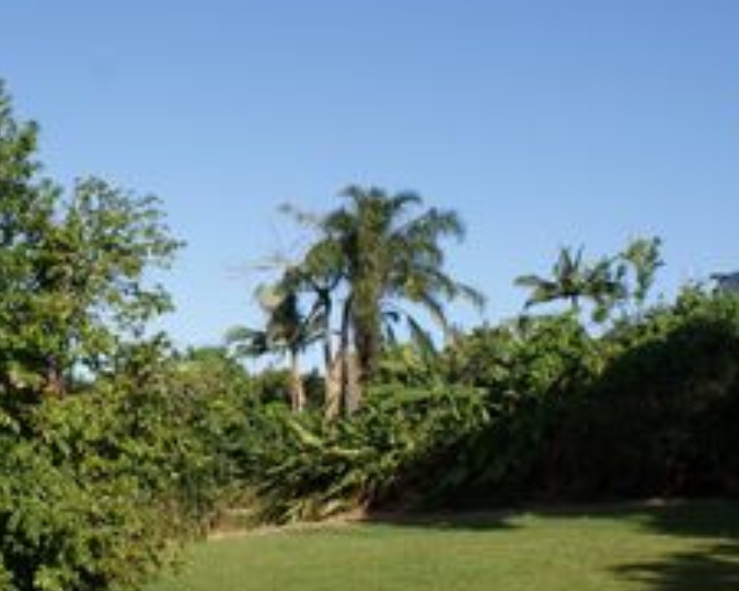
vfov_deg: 28.6
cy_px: 343
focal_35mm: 53
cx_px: 72
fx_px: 1159
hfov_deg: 33.5
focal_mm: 18
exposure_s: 1/160
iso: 100
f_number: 10
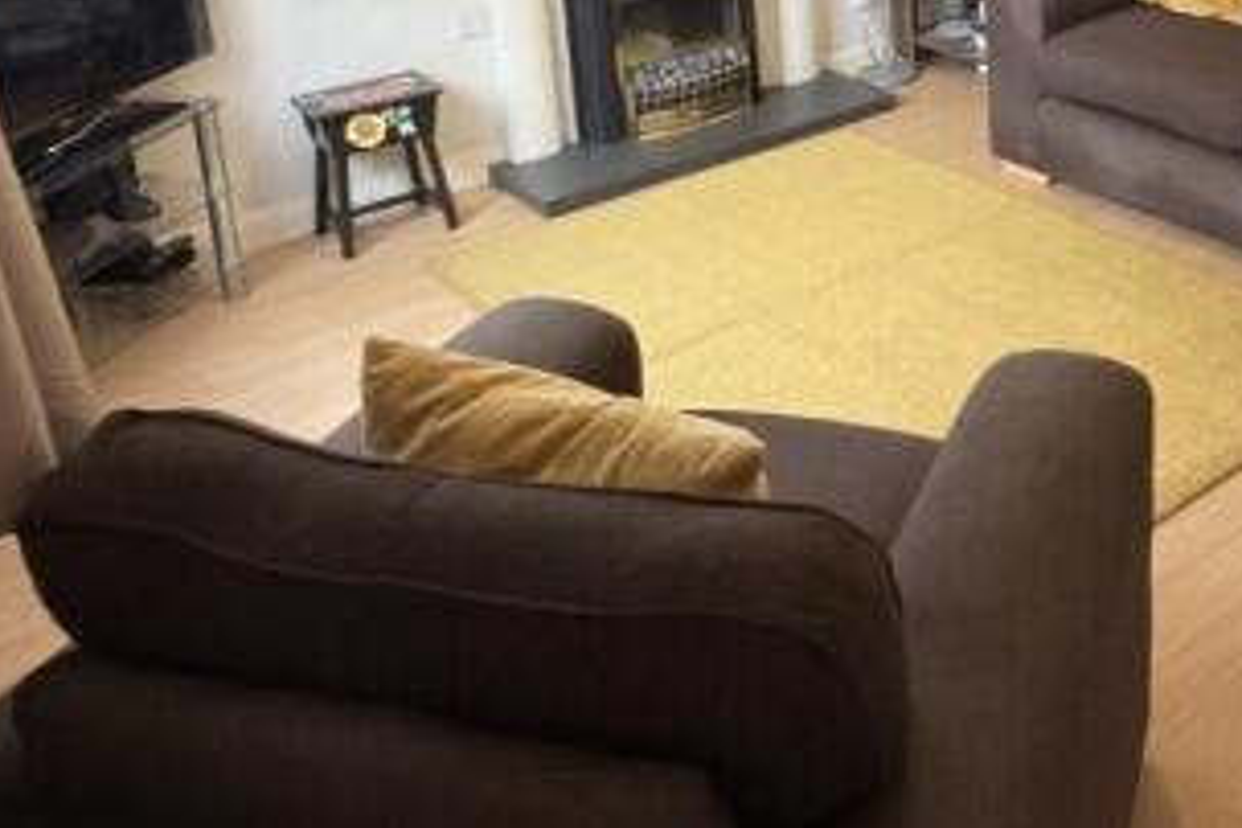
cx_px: 1012
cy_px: -27
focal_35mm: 40
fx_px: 1380
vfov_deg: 30.7
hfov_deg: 45.7
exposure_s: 1/25
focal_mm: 2.22
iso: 160
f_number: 2.2
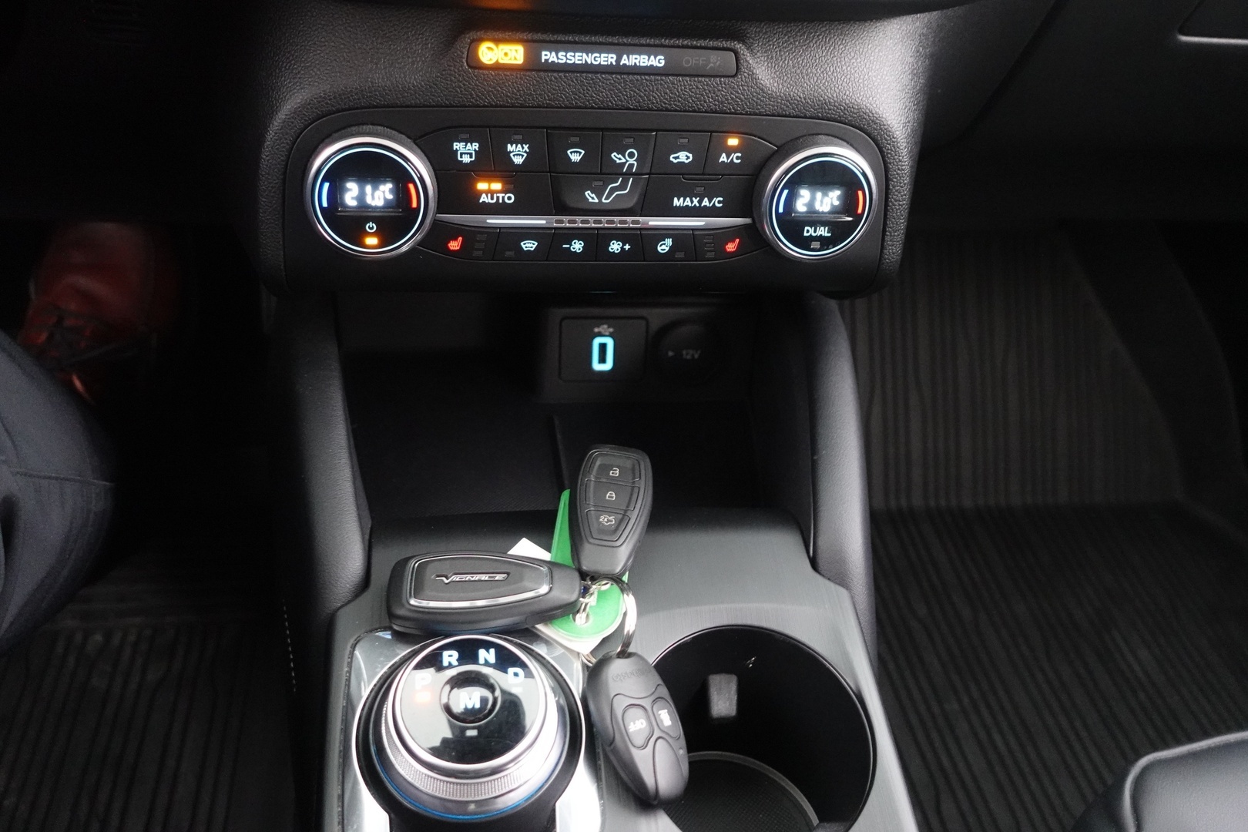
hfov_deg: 58.7
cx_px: 624
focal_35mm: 32
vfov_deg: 41.1
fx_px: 1109
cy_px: 416
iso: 3200
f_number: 2.8
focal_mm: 12.27
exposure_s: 1/8
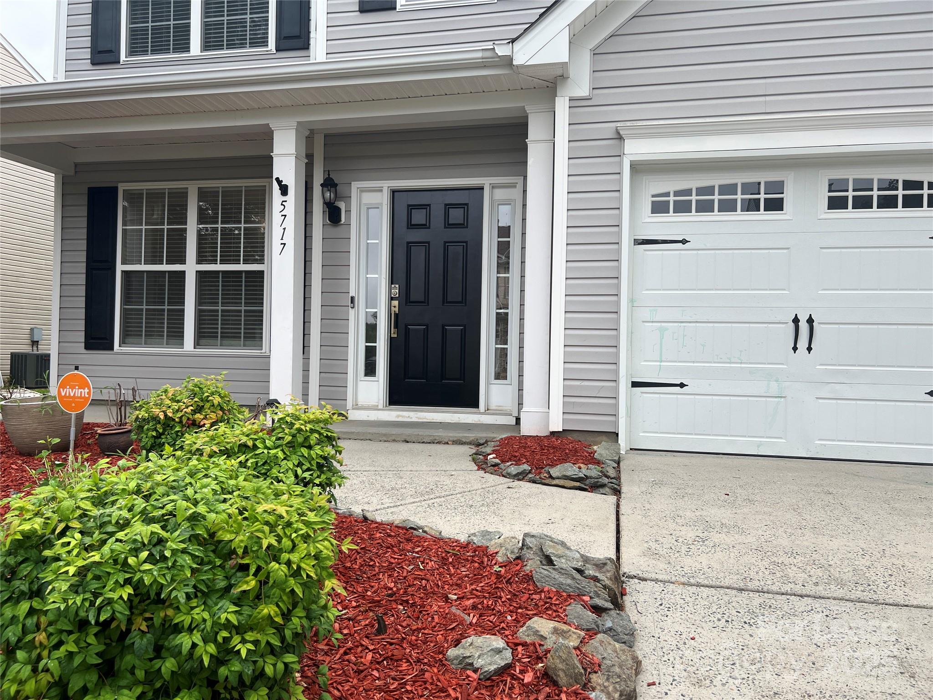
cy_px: 350
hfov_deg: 67.3
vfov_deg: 53.1
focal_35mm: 26
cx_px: 466
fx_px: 701
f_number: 1.5
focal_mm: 5.7
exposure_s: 1/873
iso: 50
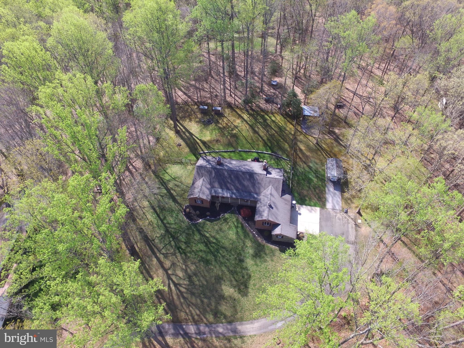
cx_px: 232
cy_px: 174
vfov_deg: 66.0
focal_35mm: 20
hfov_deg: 81.7
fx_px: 268
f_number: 2.8
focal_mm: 3.61
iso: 100
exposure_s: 1/395
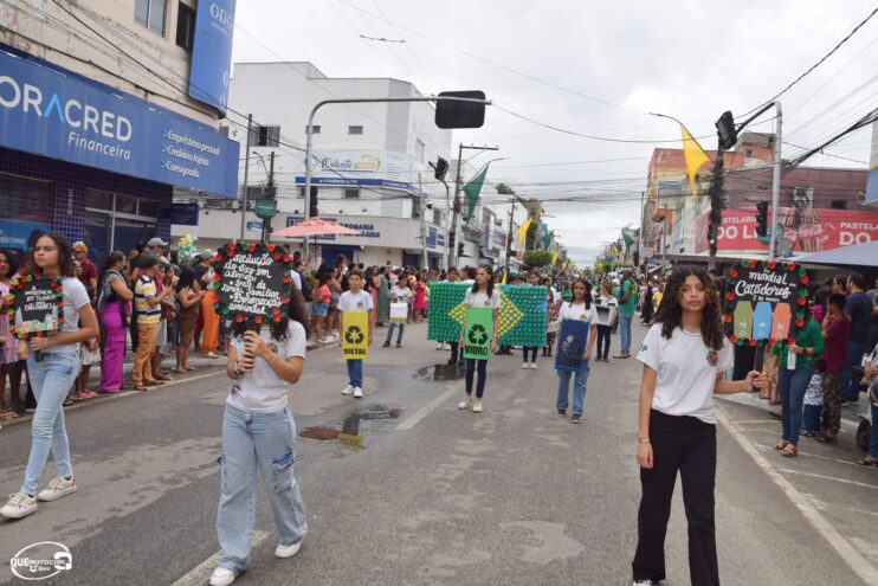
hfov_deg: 67.4
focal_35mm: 27
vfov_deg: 47.9
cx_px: 439
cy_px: 293
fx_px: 659
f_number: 9
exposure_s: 1/200
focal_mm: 18
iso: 100
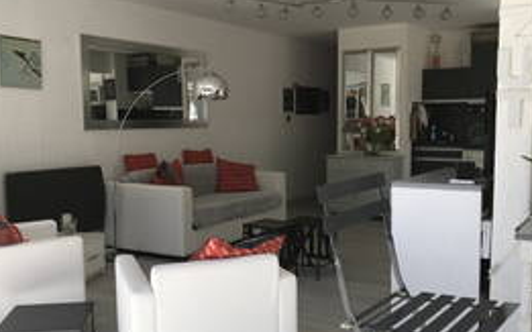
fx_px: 594
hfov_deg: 48.2
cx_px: 255
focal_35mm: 41
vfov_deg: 31.2
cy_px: 181
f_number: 1.8
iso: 20
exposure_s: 1/791
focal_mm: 3.99
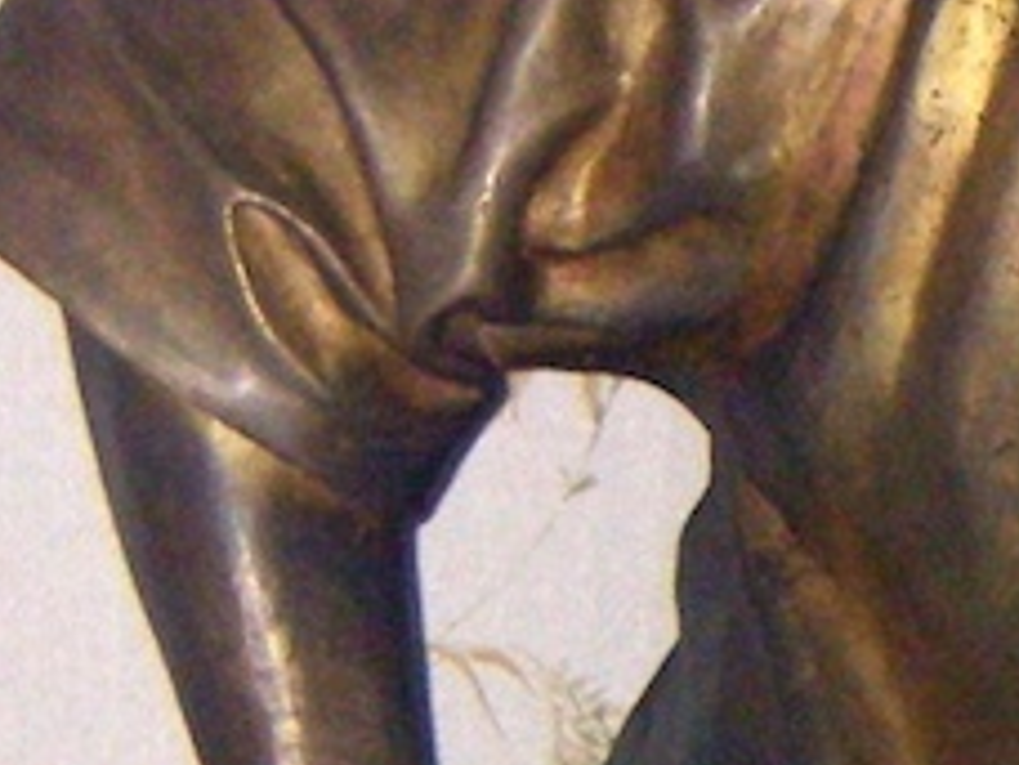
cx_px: 2136
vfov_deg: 4.5
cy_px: 702
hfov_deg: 5.8
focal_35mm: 331
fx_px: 9744
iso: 400
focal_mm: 10.5
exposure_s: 1/60
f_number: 3.7
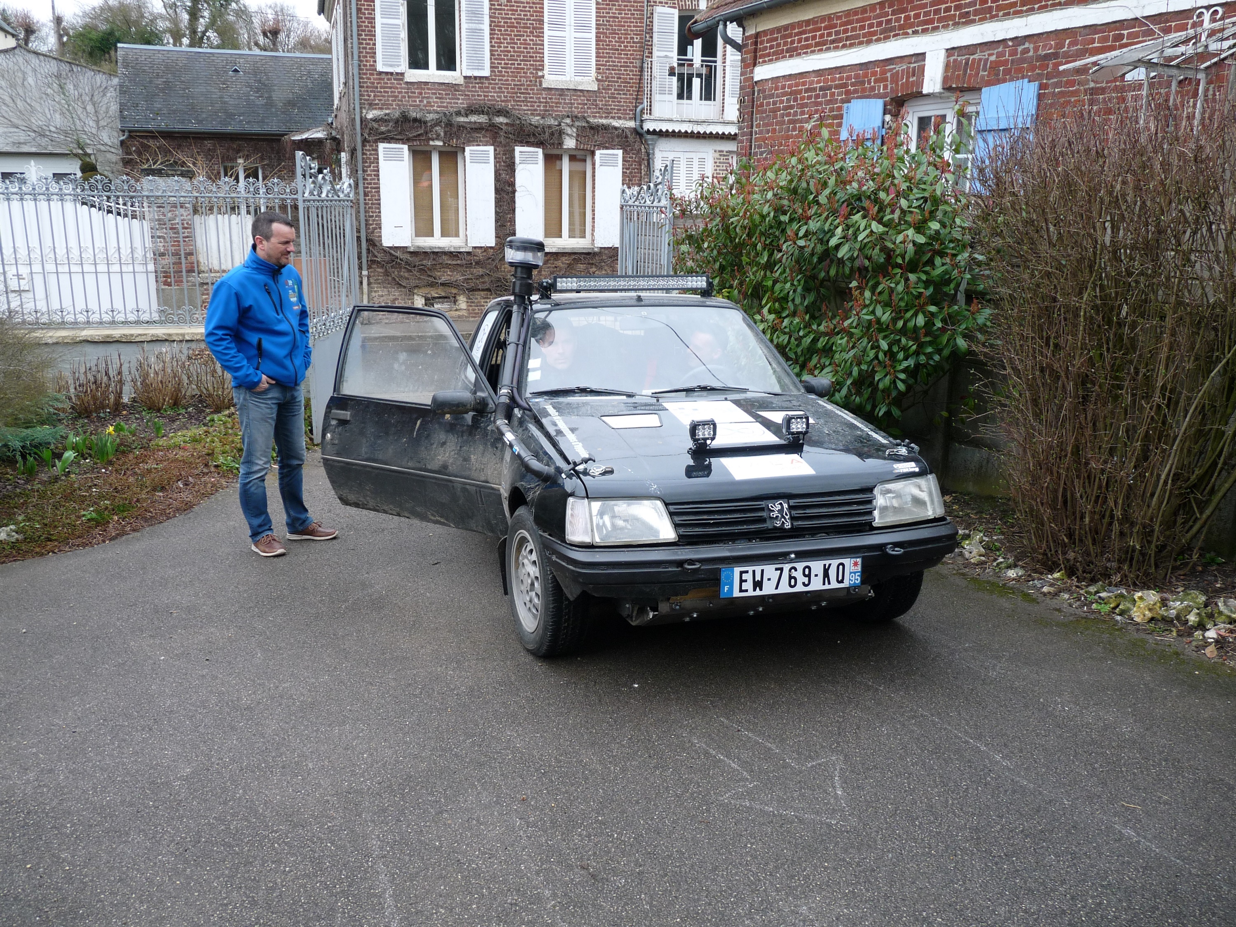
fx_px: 964
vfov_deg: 51.4
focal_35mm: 27
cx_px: 618
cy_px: 464
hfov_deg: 65.3
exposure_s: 1/80
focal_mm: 4.8
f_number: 2.8
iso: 100
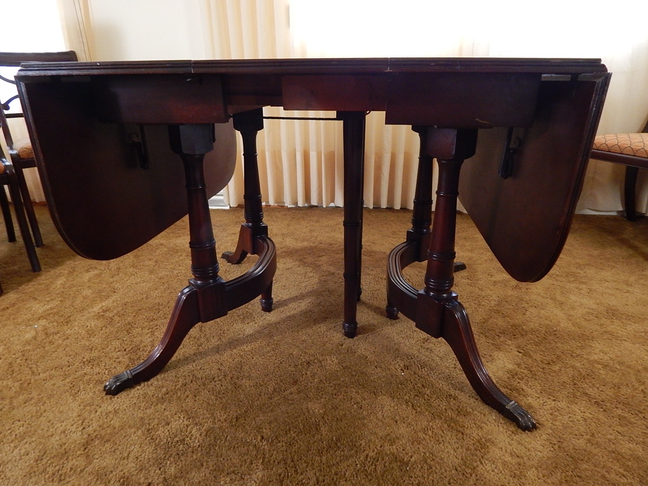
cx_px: 324
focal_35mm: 22
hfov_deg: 76.4
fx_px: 412
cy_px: 243
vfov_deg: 61.1
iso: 400
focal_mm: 4
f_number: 3
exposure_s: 1/20
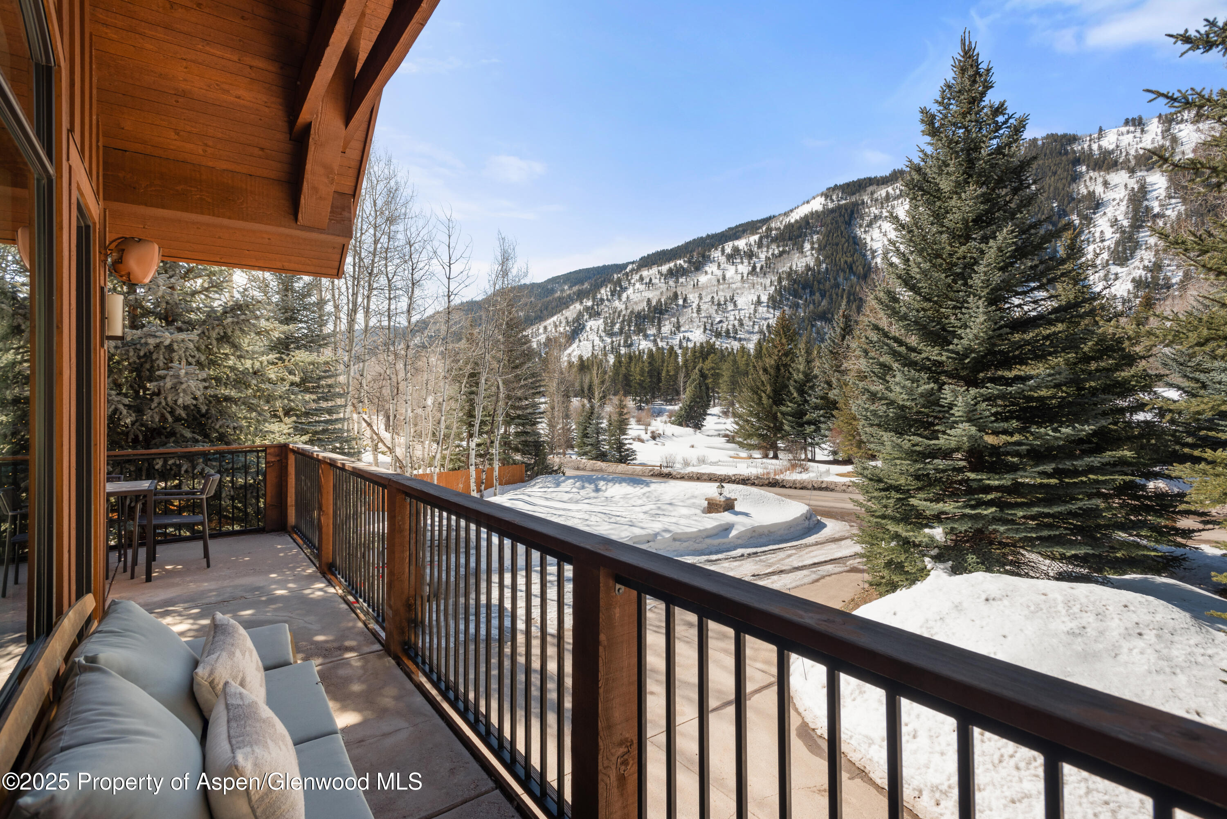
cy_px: 410
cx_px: 614
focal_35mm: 17
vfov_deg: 70.5
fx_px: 580
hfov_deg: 93.3
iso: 100
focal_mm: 17
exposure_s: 1/200
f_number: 7.1
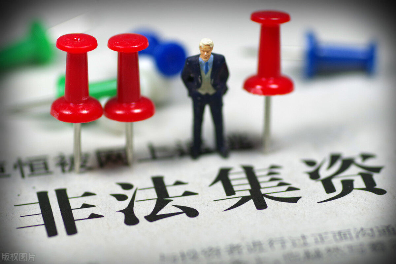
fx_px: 1649
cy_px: 132
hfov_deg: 13.7
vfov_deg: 9.1
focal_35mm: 150
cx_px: 198
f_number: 4
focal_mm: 100
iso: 640
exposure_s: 1/160
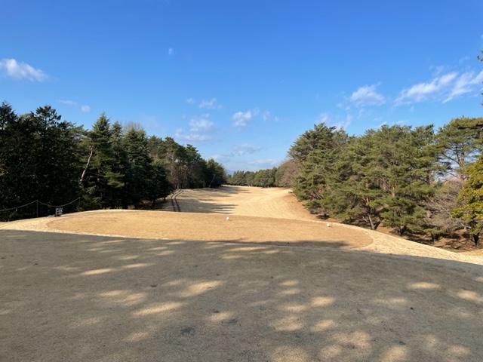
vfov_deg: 53.1
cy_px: 181
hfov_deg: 67.3
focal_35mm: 26
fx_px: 363
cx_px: 242
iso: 32
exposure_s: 1/2959
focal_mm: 4.2
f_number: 1.6
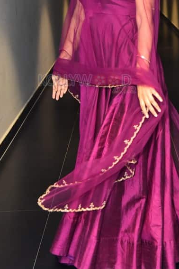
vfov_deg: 23.0
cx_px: 135
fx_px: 656
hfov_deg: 15.5
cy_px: 76
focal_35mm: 88
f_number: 4
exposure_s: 1/125
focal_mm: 52
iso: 1600
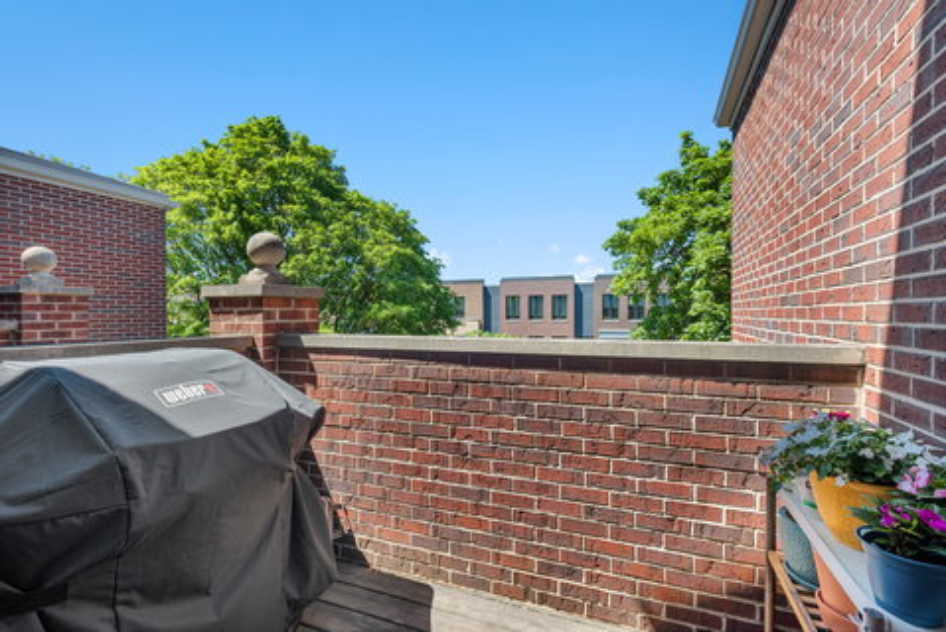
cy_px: 316
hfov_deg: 93.2
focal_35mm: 17
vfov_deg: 70.5
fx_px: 447
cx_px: 473
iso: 400
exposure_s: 1/640
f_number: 8
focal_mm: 17
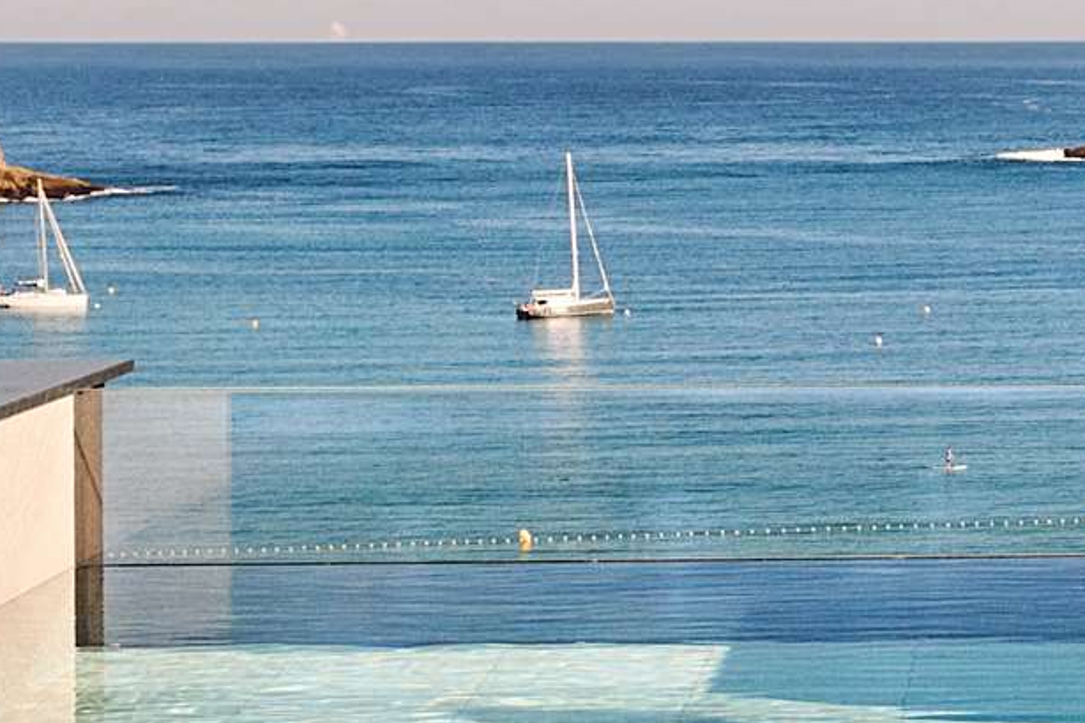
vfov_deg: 11.2
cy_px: 78
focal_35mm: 122
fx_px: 3676
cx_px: 1391
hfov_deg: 16.0
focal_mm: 26
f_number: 9
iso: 200
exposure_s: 1/320
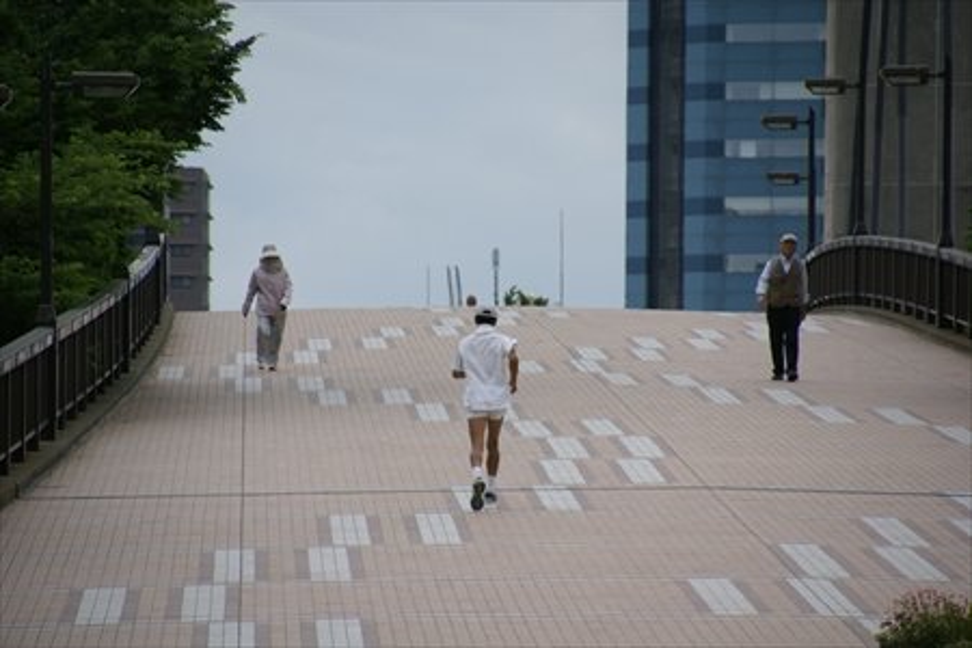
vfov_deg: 3.3
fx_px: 11339
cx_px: 486
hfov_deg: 4.9
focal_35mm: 420
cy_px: 324
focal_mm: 280
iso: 100
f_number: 6.3
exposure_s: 1/500
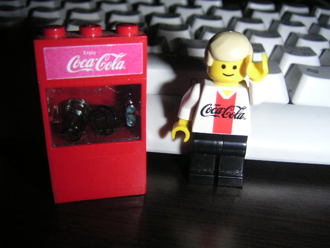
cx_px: 165
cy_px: 124
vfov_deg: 37.7
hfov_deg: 49.0
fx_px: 362
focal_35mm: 38
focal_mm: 6
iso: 160
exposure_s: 1/45
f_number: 6.7
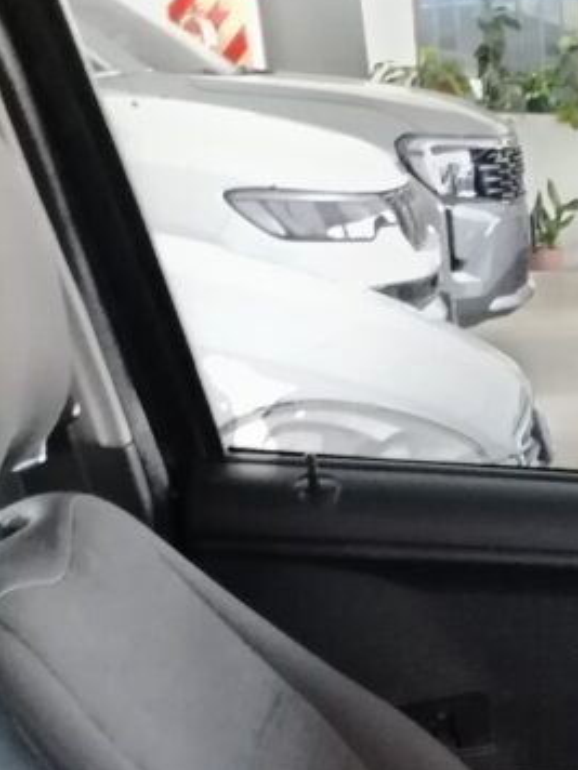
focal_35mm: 69
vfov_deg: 23.8
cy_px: 1075
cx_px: 758
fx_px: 1536
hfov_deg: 19.6
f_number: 1.75
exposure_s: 1/20
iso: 2763
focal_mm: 5.25
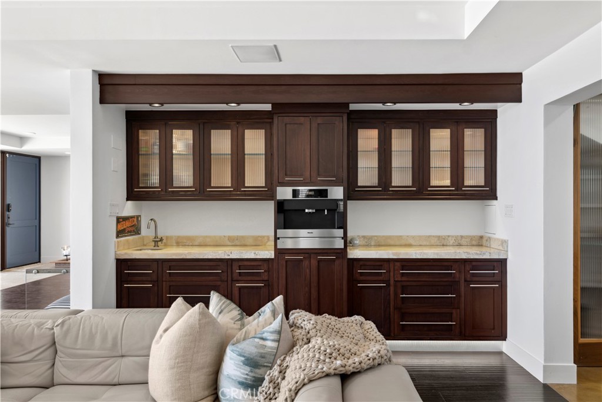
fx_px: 485
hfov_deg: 63.7
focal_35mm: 29
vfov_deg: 45.0
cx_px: 301
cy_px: 201
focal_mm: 29
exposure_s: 1/6
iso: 100
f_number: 8
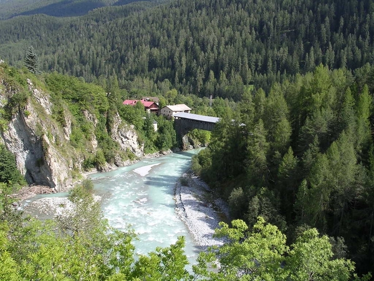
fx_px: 411
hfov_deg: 49.0
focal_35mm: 38
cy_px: 140
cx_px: 187
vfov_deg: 37.7
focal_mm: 5.8
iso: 100
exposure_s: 1/151
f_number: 5.6
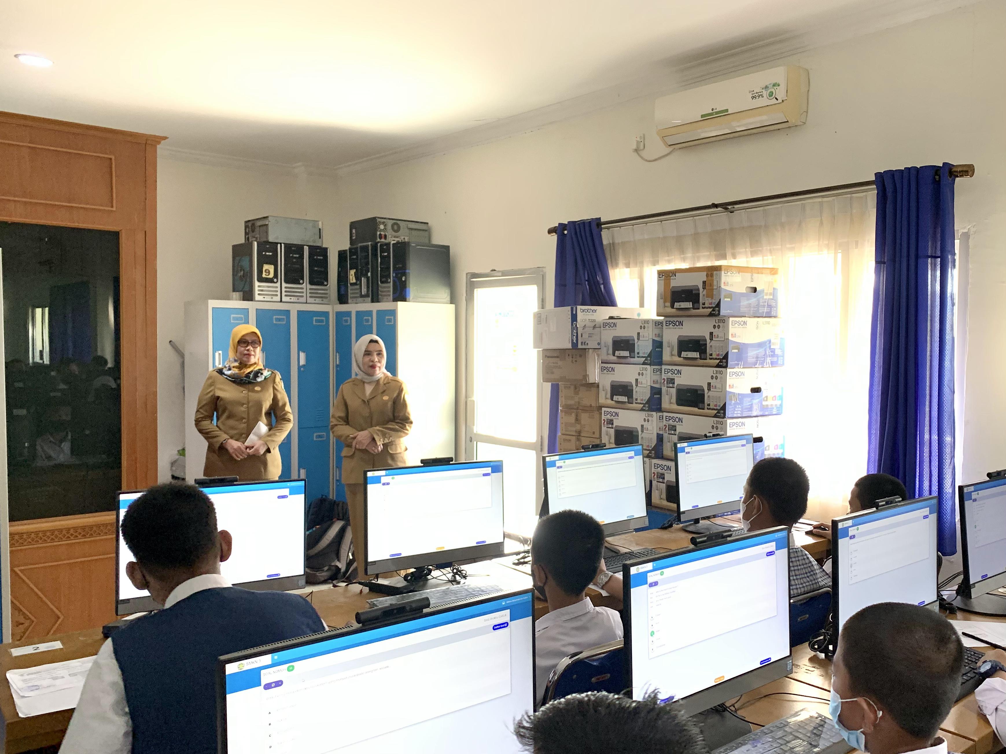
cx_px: 503
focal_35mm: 26
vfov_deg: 53.1
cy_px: 377
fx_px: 756
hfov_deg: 67.3
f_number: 1.8
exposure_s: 1/60
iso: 160
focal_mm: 4.25
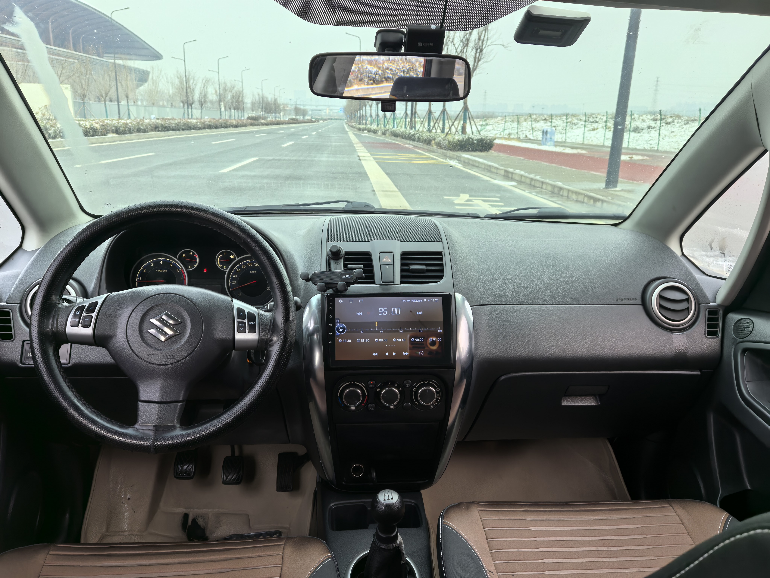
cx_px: 385
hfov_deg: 65.3
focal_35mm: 27
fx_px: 601
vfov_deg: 51.4
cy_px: 289
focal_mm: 5.35
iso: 50
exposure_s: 1/1041
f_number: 1.8
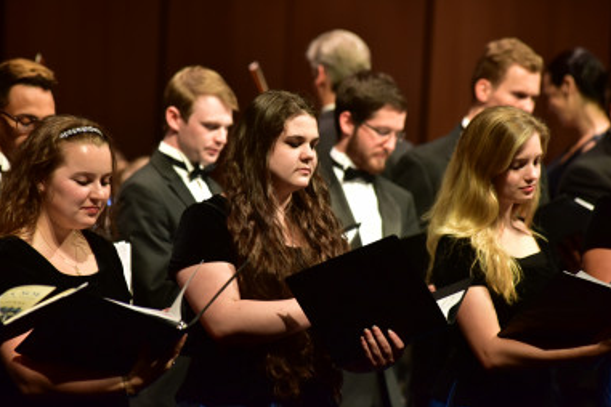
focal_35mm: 202
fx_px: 3428
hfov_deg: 10.2
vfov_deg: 6.8
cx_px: 306
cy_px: 204
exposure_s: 1/80
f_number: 6.3
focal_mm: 200
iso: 1600
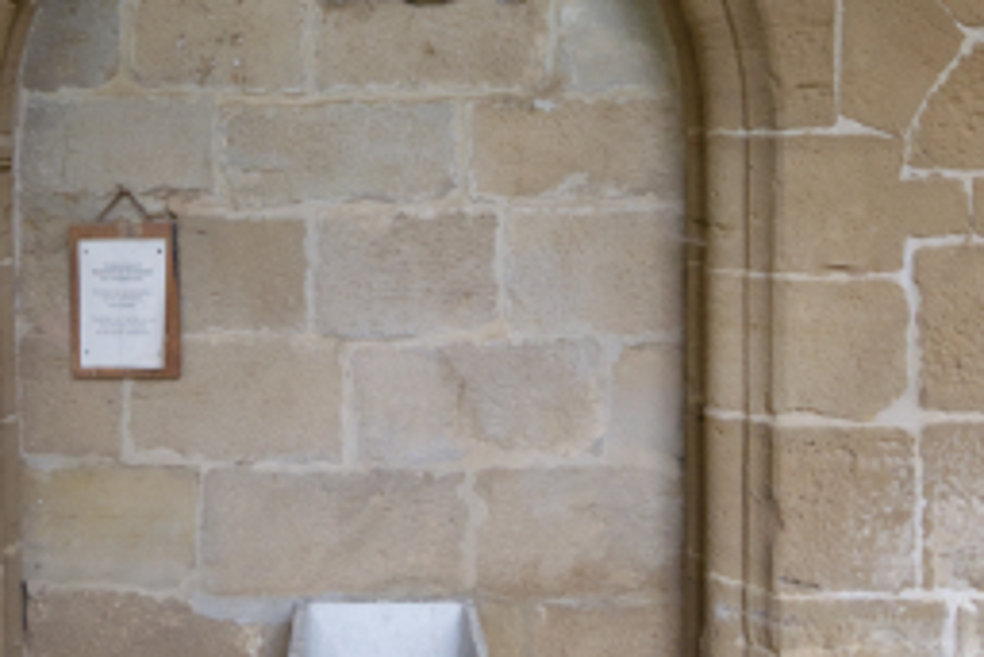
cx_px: 273
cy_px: 177
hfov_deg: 46.1
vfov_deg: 32.2
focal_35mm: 41
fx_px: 1121
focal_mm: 10
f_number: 11
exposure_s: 1/40
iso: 1600
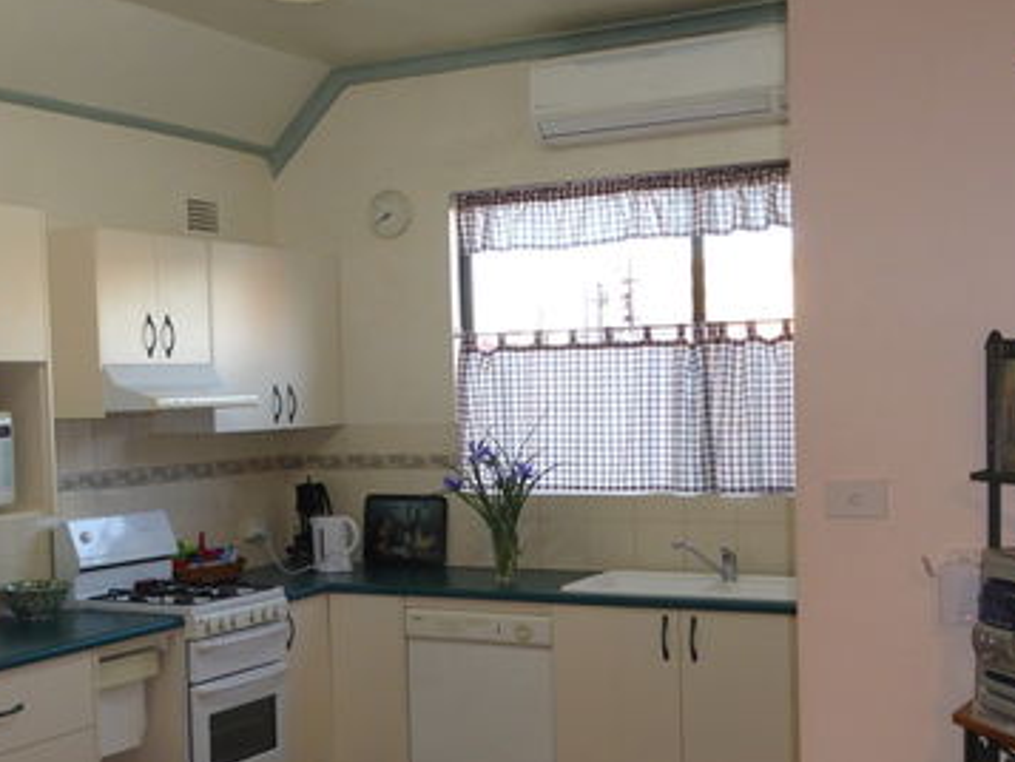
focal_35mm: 47
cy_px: 475
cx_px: 421
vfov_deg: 30.8
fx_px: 1379
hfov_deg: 40.3
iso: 400
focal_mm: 6.1
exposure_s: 1/60
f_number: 3.7
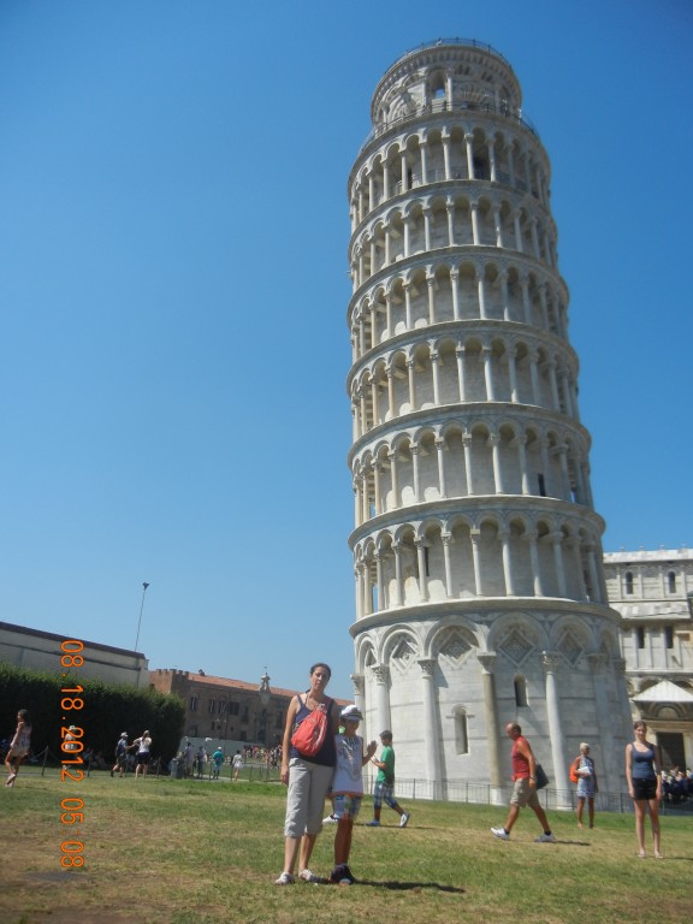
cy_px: 462
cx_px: 346
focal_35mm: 30
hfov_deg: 46.8
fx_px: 801
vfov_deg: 60.0
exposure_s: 1/489
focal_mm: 5.4
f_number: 7
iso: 160
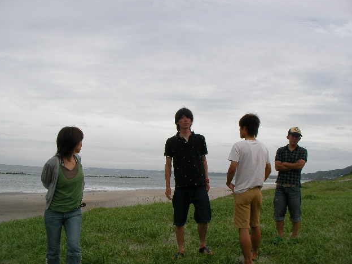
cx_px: 172
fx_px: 397
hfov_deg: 47.9
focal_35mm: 39
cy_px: 133
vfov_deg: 36.8
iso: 50
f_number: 5.6
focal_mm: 6.3
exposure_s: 1/532
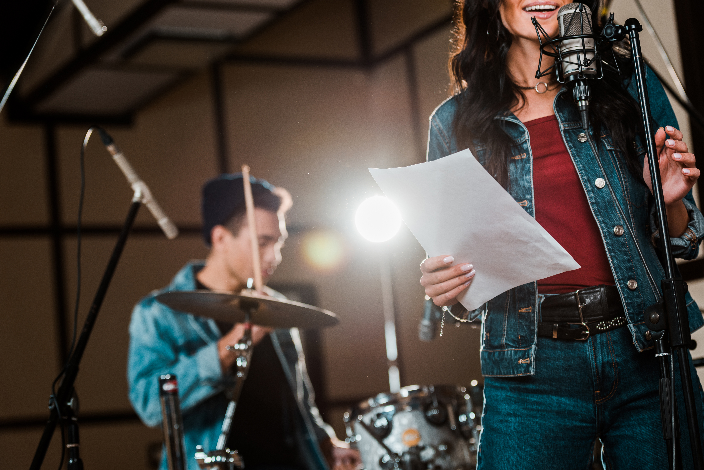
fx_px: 1526
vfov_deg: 17.5
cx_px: 352
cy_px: 235
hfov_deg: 26.0
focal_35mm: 78
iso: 125
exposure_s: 1/200
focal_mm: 78
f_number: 3.5
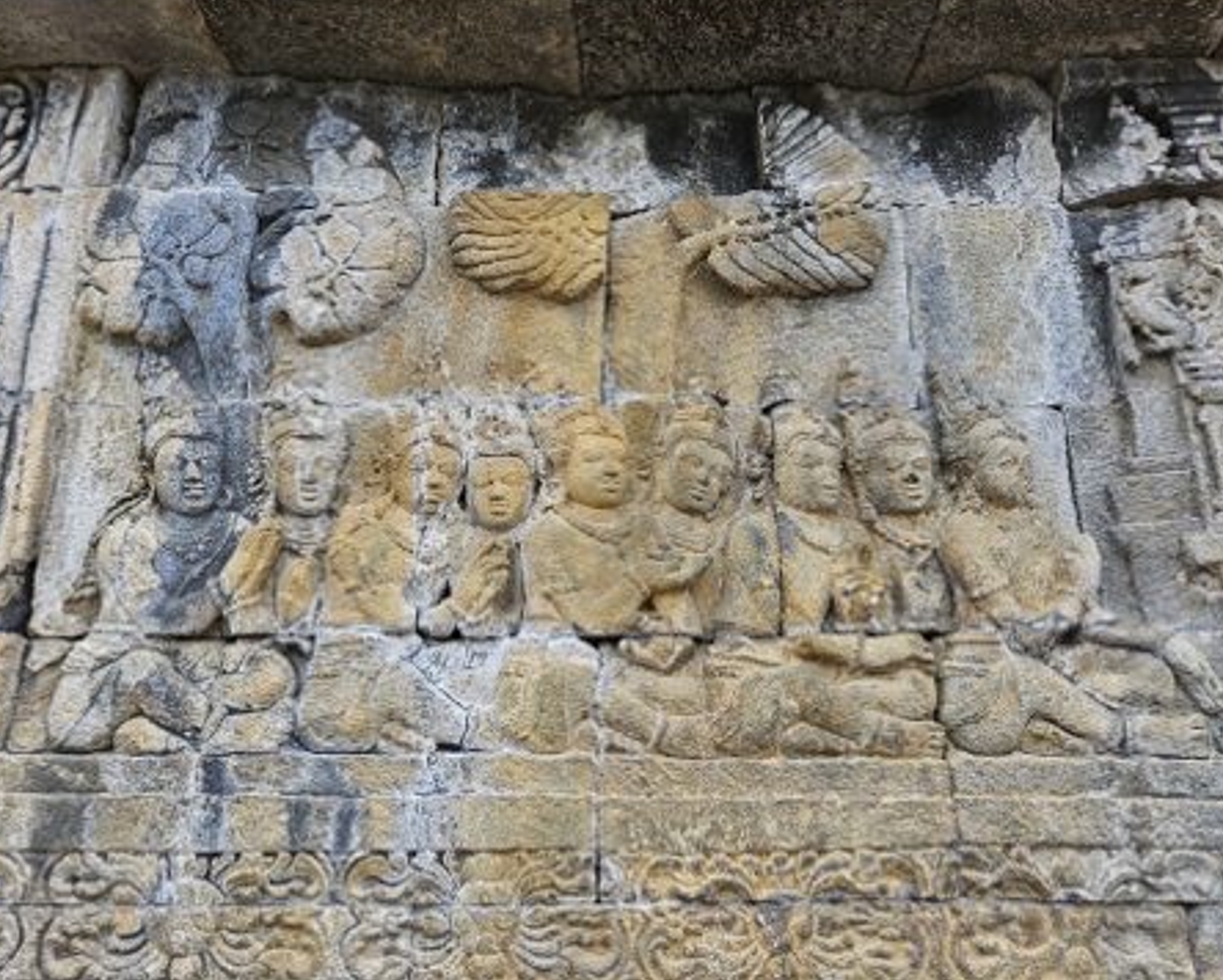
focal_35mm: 25
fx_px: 906
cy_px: 483
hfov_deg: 68.0
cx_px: 599
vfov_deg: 56.9
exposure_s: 1/515
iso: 32
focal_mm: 5.4
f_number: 1.8
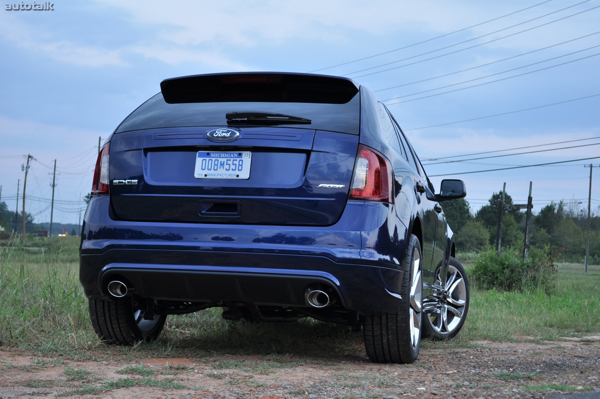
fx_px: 899
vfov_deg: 25.0
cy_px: 200
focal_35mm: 54
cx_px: 300
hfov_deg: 36.9
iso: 200
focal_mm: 36
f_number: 5
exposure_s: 1/10
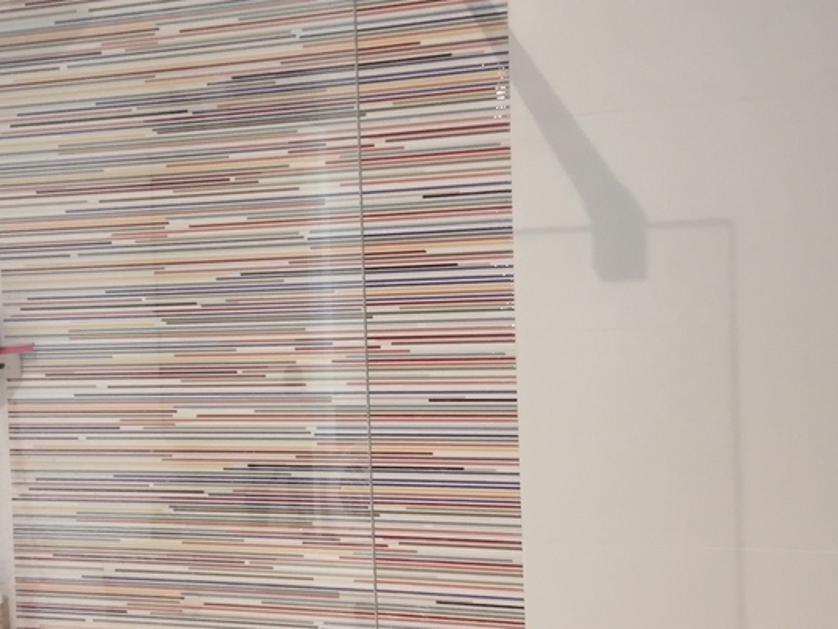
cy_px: 353
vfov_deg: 29.1
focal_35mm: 50
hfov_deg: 37.7
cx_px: 271
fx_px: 1210
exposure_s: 1/33.3
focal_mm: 3.6
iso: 200
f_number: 1.8
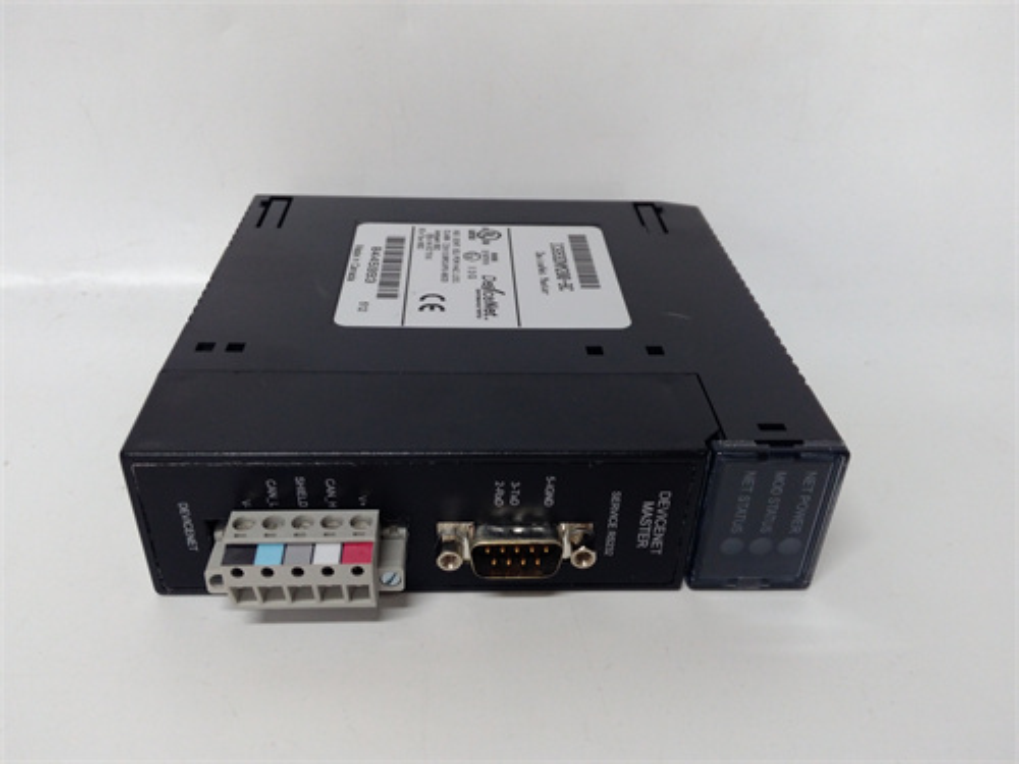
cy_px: 382
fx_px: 795
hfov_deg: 65.3
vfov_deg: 51.4
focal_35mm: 27
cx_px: 510
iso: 224
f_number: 2
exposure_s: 1/33
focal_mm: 3.79
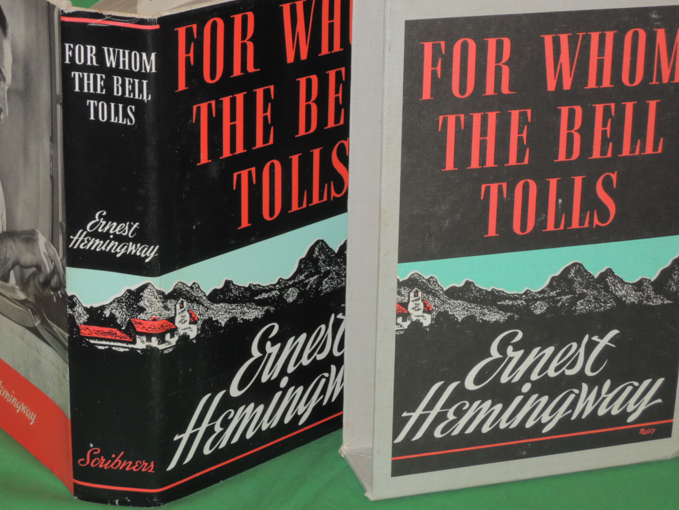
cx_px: 323
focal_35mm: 88
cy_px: 223
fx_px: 1726
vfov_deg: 16.8
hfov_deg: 22.2
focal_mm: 12.5
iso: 200
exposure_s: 1/60
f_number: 4.5
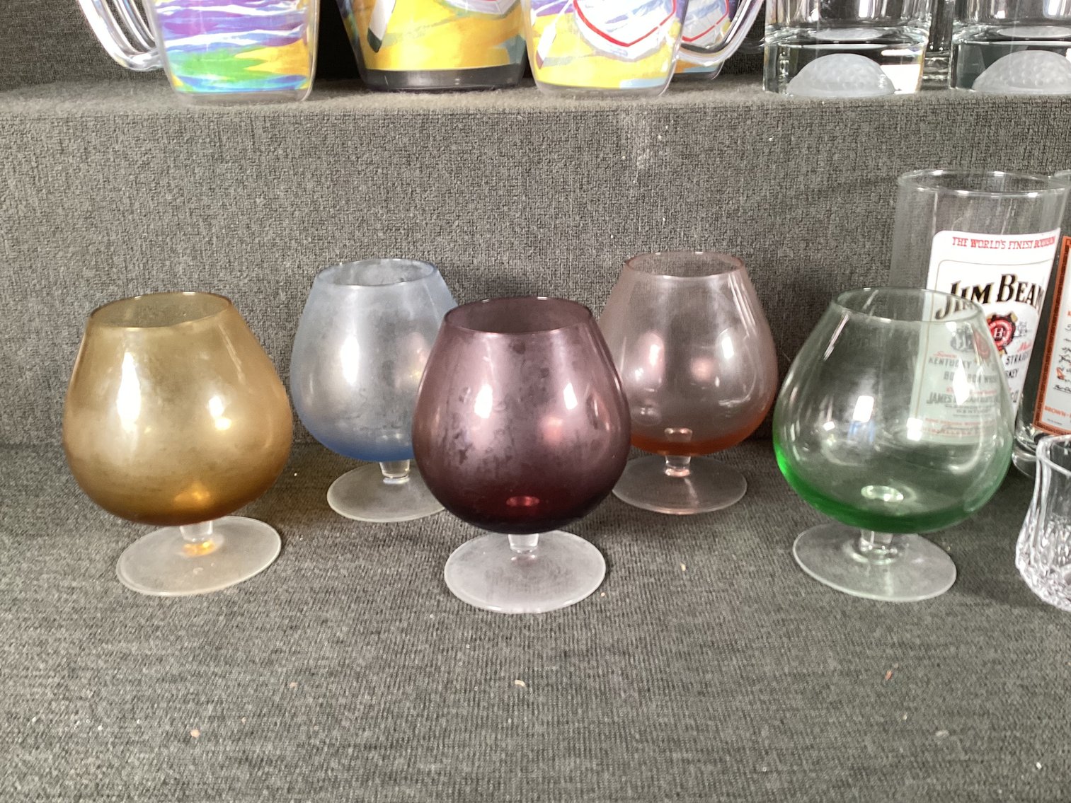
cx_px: 536
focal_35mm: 31
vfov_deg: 45.4
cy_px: 402
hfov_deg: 58.3
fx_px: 959
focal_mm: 3.3
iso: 80
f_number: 2.4
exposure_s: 1/50
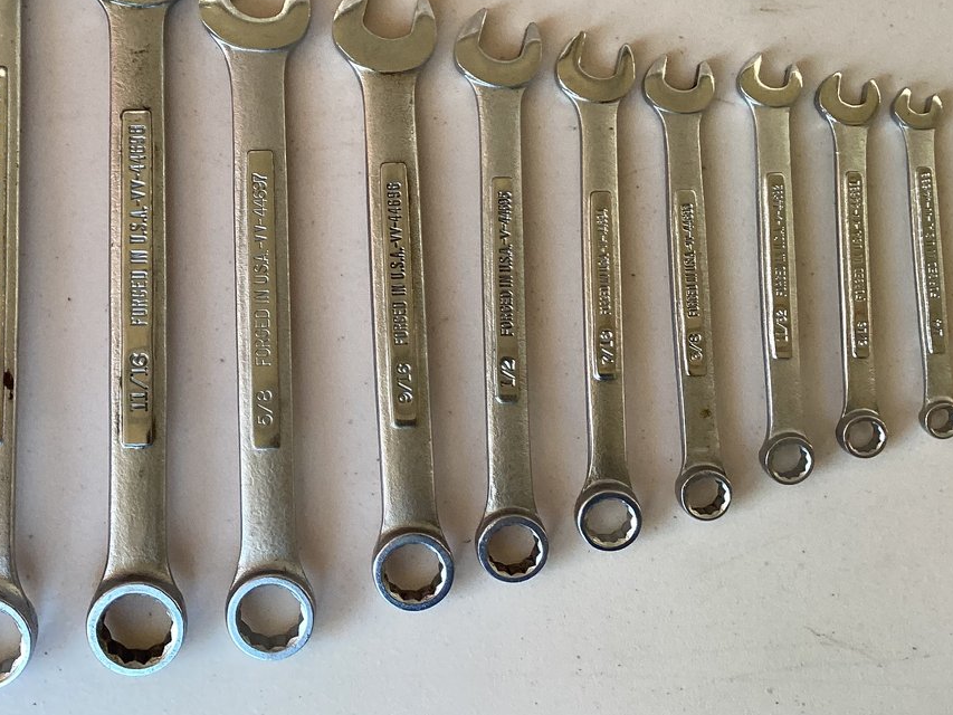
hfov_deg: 34.5
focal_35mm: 55
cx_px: 283
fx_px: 1514
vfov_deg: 26.3
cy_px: 213
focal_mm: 3.3
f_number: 2.4
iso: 50
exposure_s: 1/120
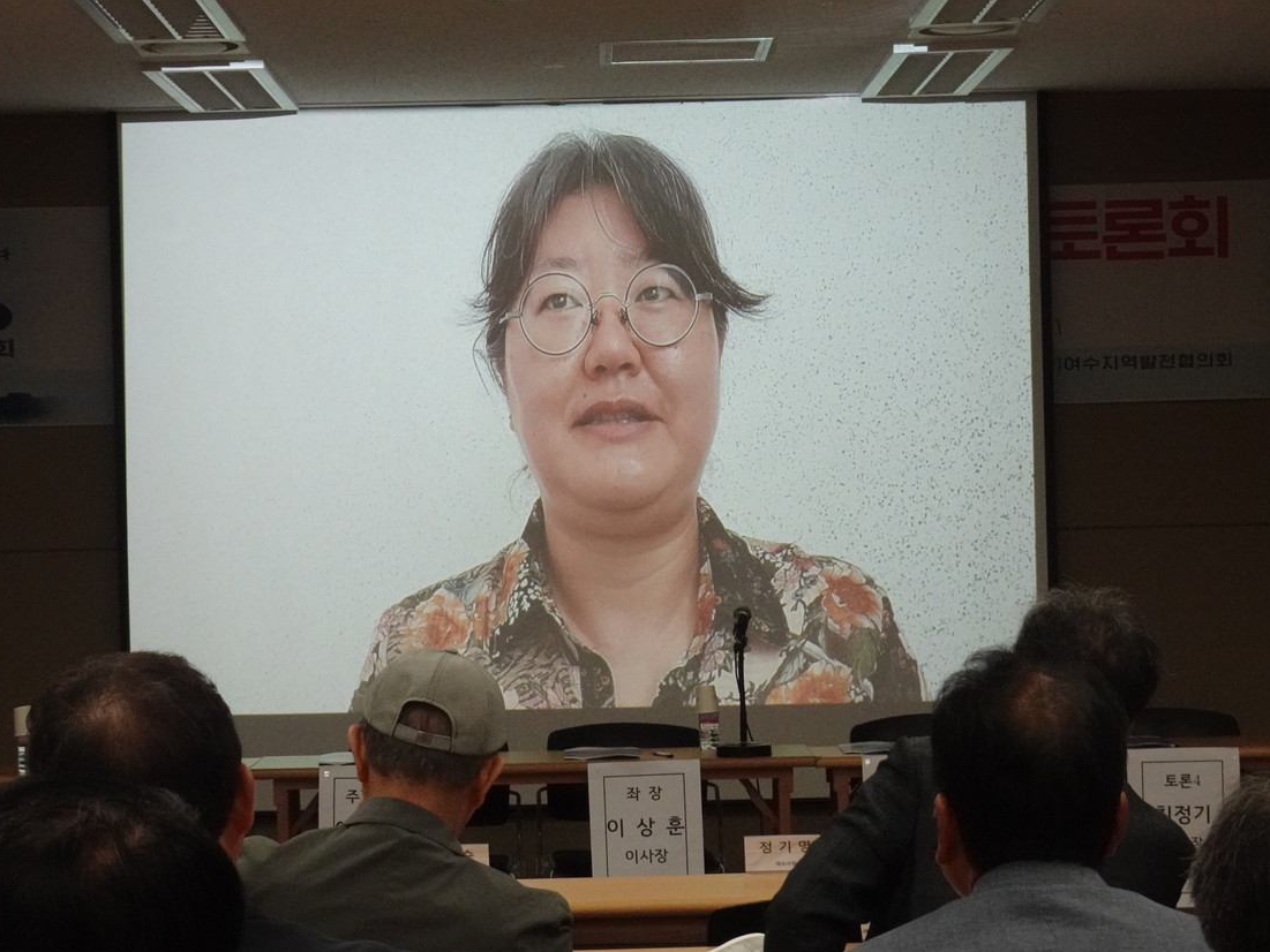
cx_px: 613
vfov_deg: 15.9
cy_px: 534
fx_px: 3412
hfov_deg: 21.1
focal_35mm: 93
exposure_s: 1/80
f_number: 5
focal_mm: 12.66
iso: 640
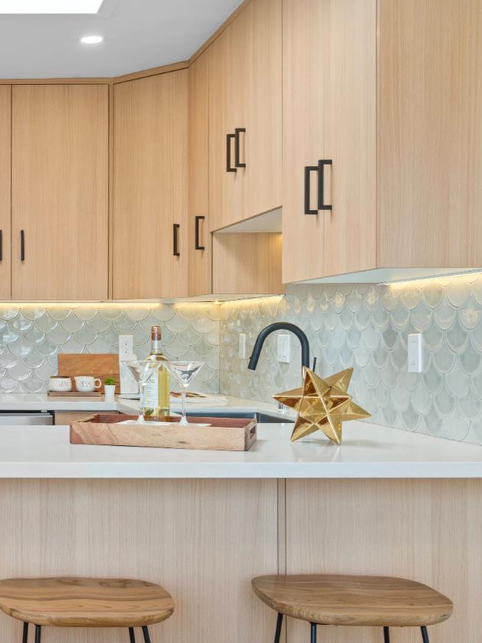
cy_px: 315
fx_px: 947
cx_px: -60
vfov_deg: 37.5
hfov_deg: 26.2
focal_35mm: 51
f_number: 14
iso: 320
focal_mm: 30
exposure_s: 1/8
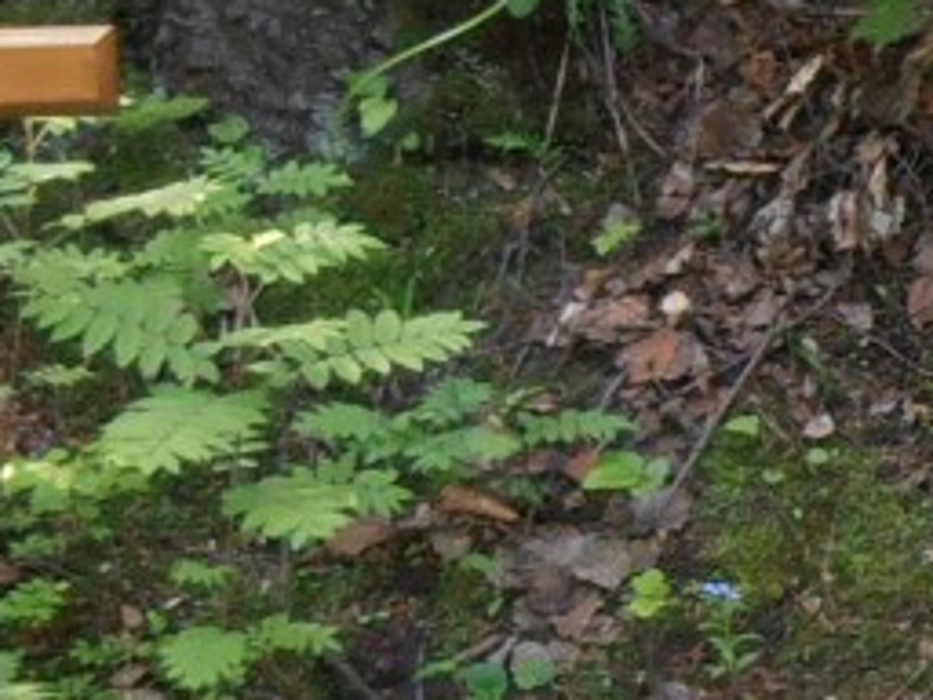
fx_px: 3639
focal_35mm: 135
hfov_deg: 13.8
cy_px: 354
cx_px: 1374
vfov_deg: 11.0
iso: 100
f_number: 3
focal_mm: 4.2
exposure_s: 1/30
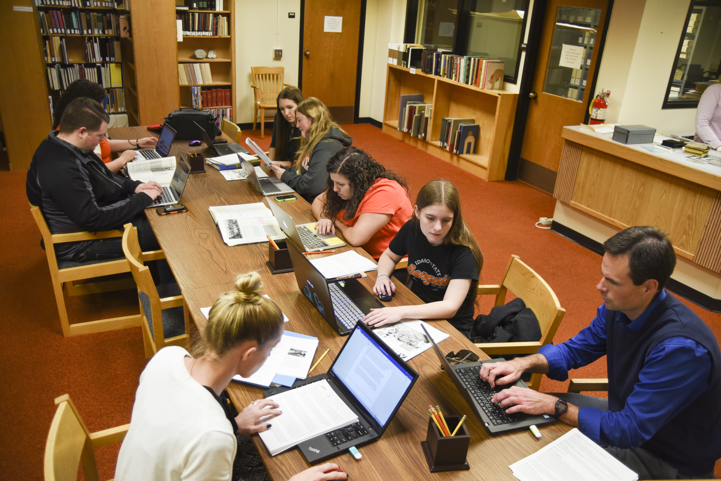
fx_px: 561
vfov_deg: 46.4
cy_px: 240
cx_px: 360
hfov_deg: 65.5
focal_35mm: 28
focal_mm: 28
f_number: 3.5
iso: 800
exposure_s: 1/125
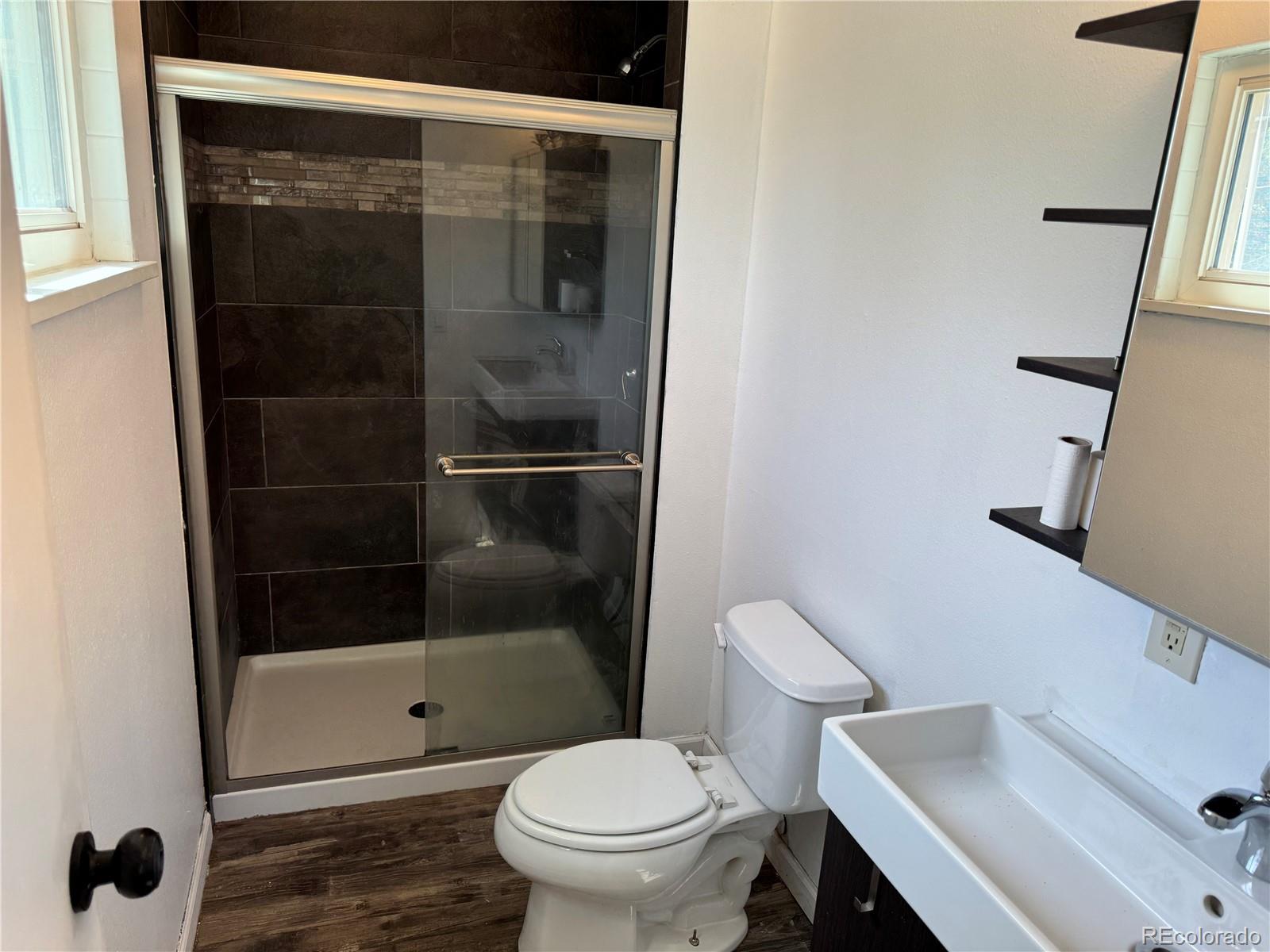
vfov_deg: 56.8
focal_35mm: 24
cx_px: 635
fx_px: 881
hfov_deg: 71.6
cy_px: 476
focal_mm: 6.76
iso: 64
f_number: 1.78
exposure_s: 1/120
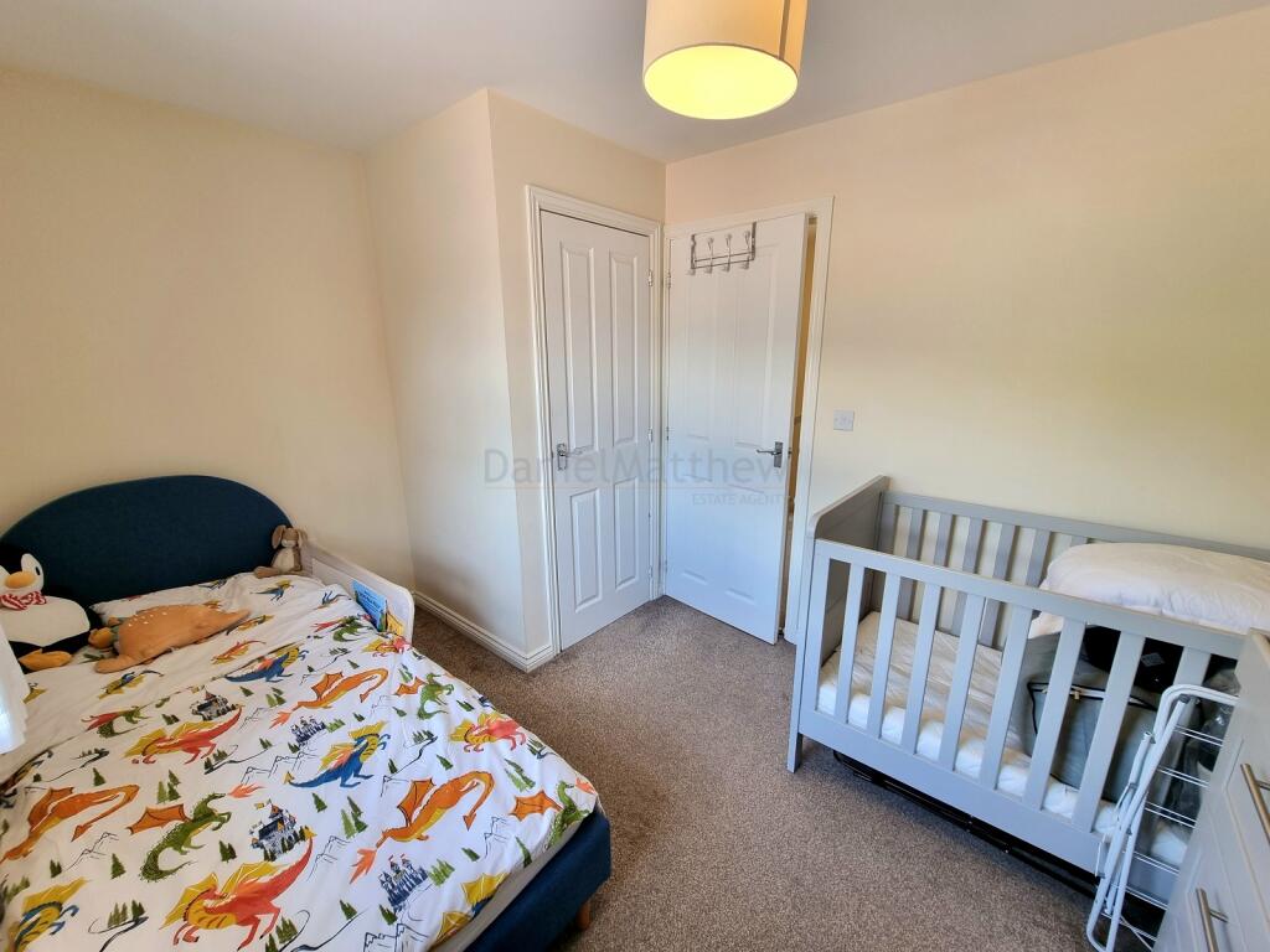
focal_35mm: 13
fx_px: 477
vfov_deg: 89.9
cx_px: 635
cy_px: 476
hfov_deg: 106.2
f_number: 2.2
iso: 64
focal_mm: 2.2
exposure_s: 1/50
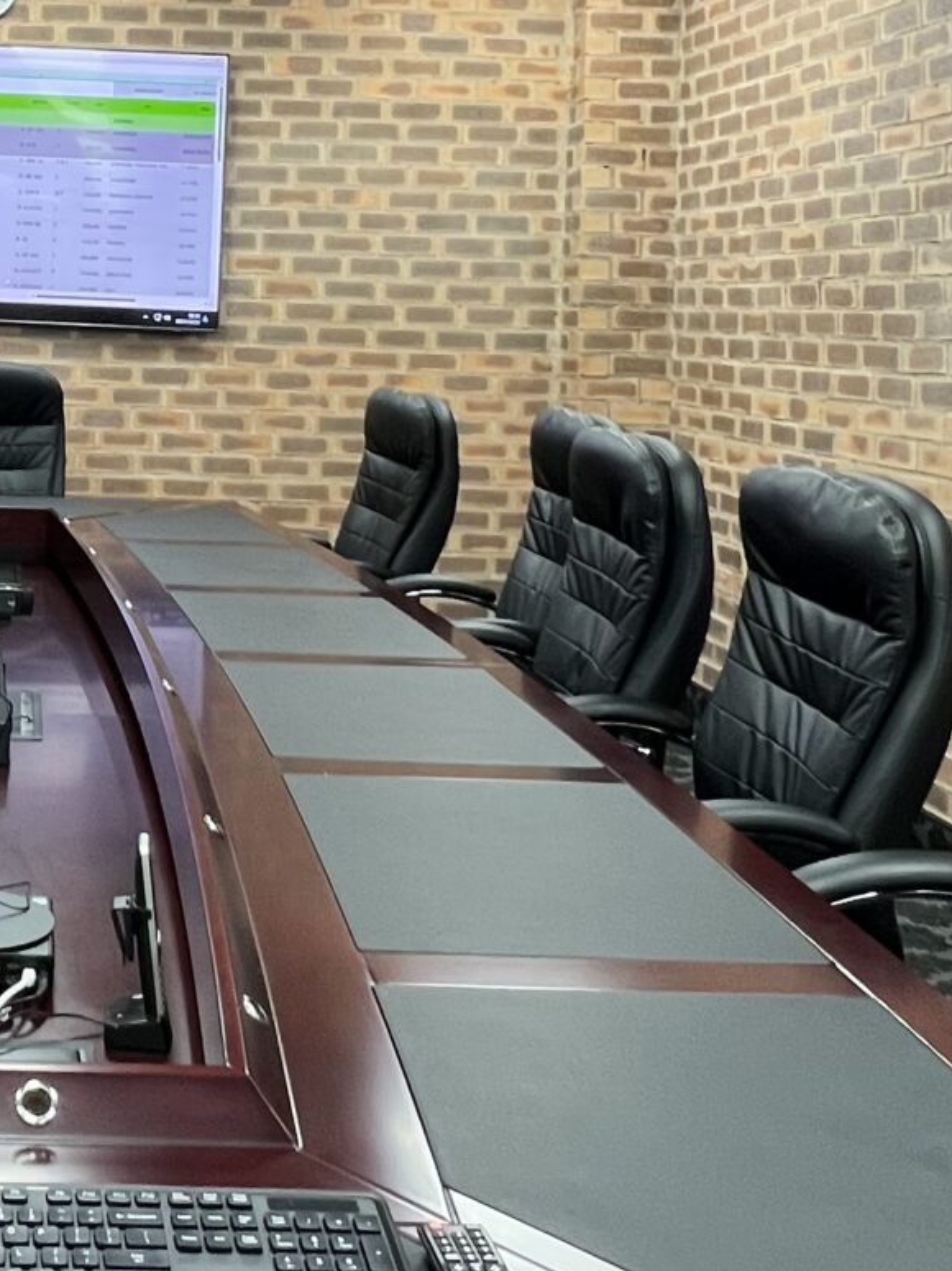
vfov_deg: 42.0
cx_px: 34
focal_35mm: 43
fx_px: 1578
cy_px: 263
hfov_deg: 31.4
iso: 200
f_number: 1.8
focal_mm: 1.57
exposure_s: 1/100
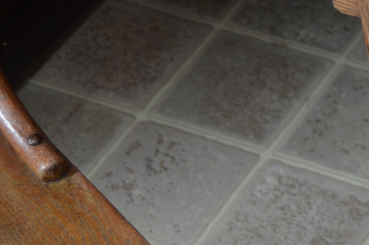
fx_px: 1710
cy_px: 76
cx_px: 486
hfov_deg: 12.0
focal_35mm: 167
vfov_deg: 8.2
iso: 200
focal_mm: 32
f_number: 4.5
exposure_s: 1/160
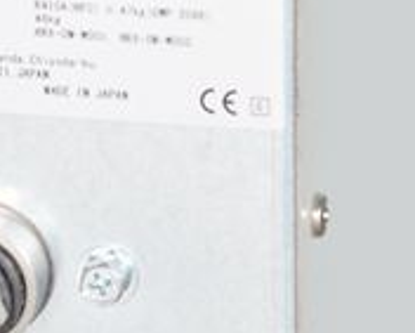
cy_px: -21
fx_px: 5407
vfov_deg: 3.5
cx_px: 134
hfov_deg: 4.4
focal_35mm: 440
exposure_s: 1/320
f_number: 6.3
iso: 1250
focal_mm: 110
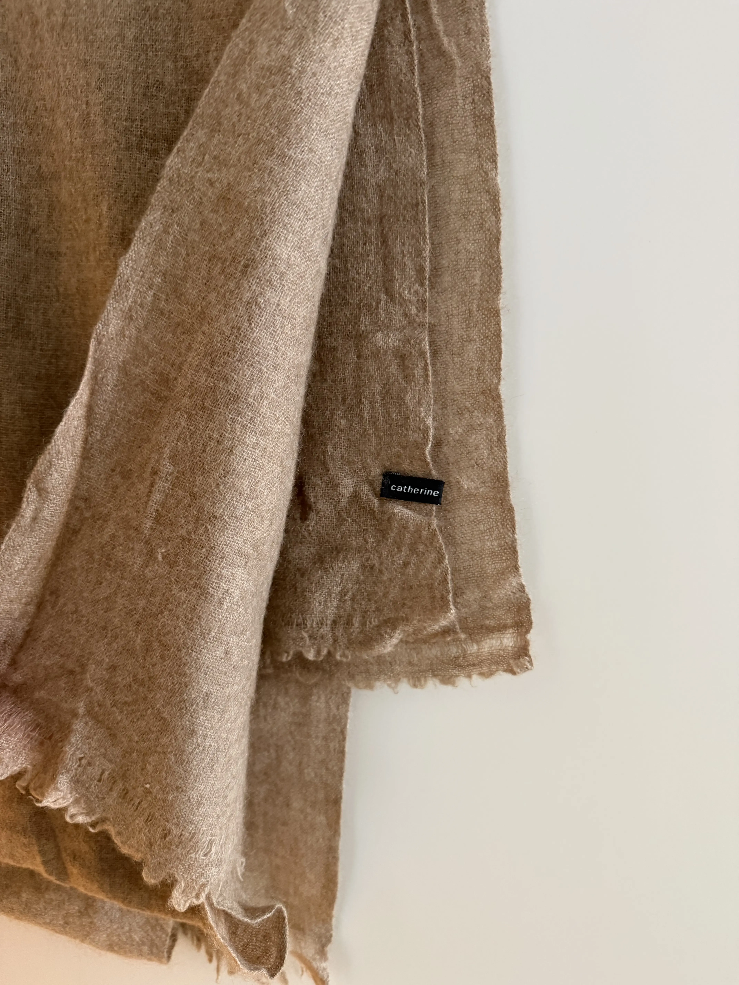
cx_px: 370
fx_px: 683
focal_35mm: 24
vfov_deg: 71.6
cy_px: 492
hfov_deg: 56.8
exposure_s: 1/60
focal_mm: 6.76
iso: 400
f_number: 1.78
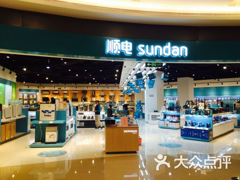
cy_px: 90
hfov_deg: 61.7
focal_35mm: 29
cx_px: 120
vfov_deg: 48.2
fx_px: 201
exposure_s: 1/30
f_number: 2.2
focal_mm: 4.15
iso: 40
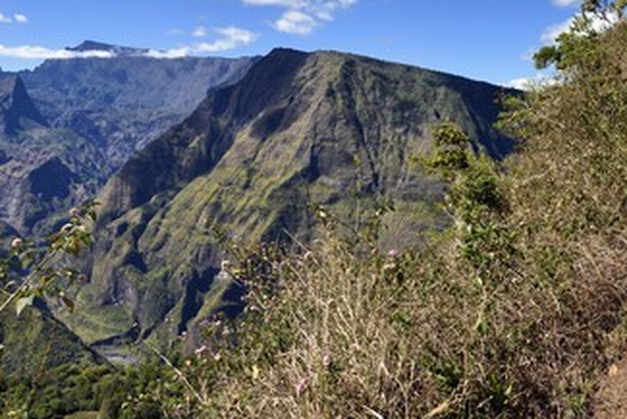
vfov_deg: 42.3
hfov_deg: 59.9
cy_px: 180
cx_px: 368
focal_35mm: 31
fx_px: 540
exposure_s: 1/250
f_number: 13
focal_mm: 24
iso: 200
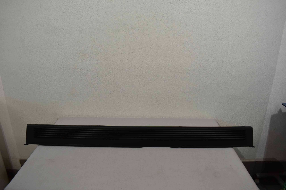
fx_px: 214
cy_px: 95
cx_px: 143
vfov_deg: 47.9
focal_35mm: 27
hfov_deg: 67.4
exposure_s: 1/125
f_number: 5.6
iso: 280
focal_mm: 18
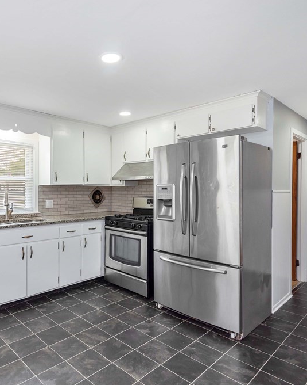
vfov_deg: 72.6
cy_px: 192
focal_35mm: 23
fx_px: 261
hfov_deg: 59.2
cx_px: 98
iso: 250
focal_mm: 16
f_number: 5.6
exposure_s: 1/125
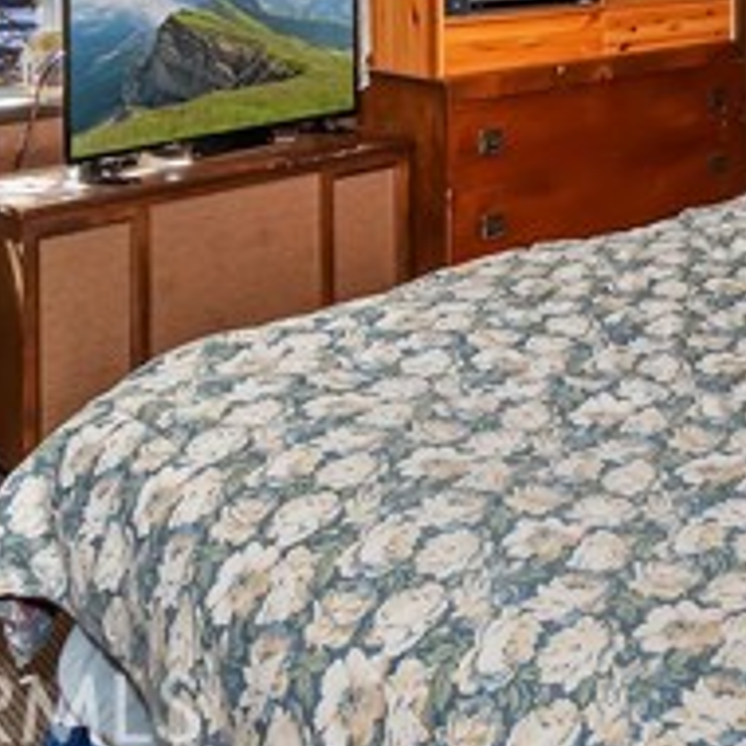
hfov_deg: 31.0
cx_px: 958
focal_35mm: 43
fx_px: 1048
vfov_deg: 34.0
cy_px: -73
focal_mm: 10
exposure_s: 1/30
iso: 400
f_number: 8
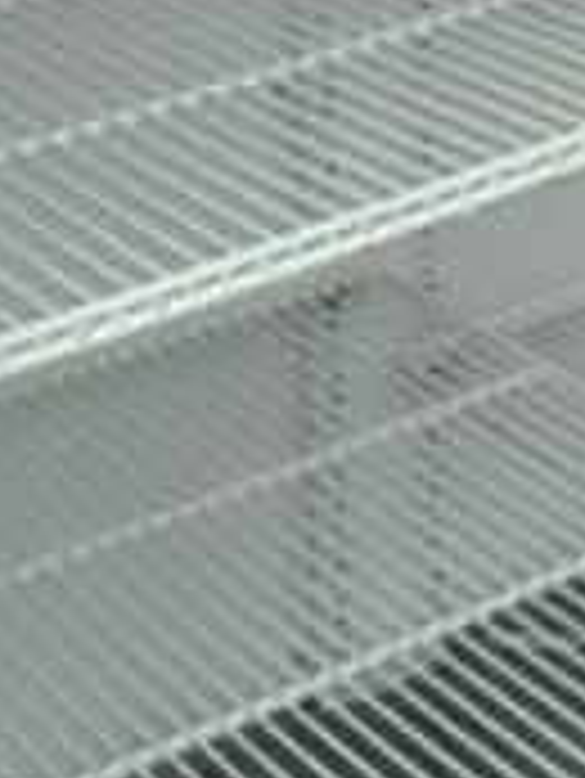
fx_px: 2746
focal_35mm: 122
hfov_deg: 11.9
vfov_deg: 14.1
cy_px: -677
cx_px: 680
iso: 250
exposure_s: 1/120
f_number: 2.4
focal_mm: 4.3
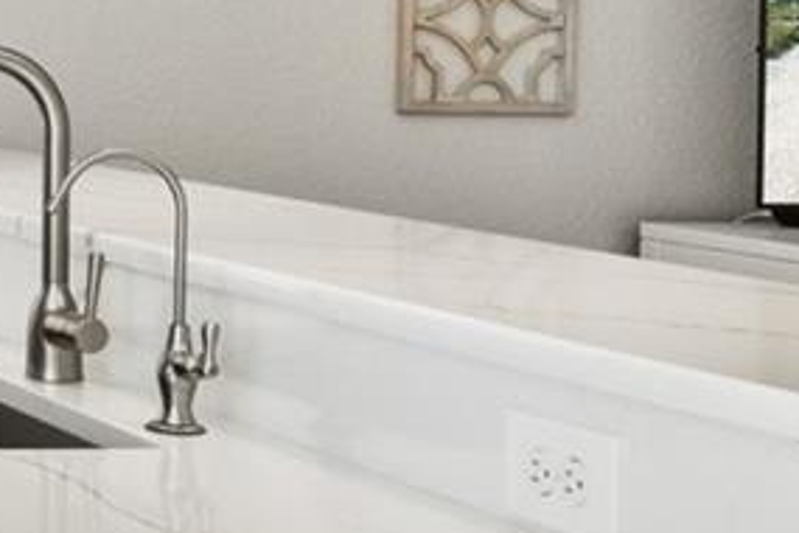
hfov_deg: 15.1
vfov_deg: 13.4
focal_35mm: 101
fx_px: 2241
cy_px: 6
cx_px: -939
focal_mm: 12
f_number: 9
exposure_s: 1/4
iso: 100
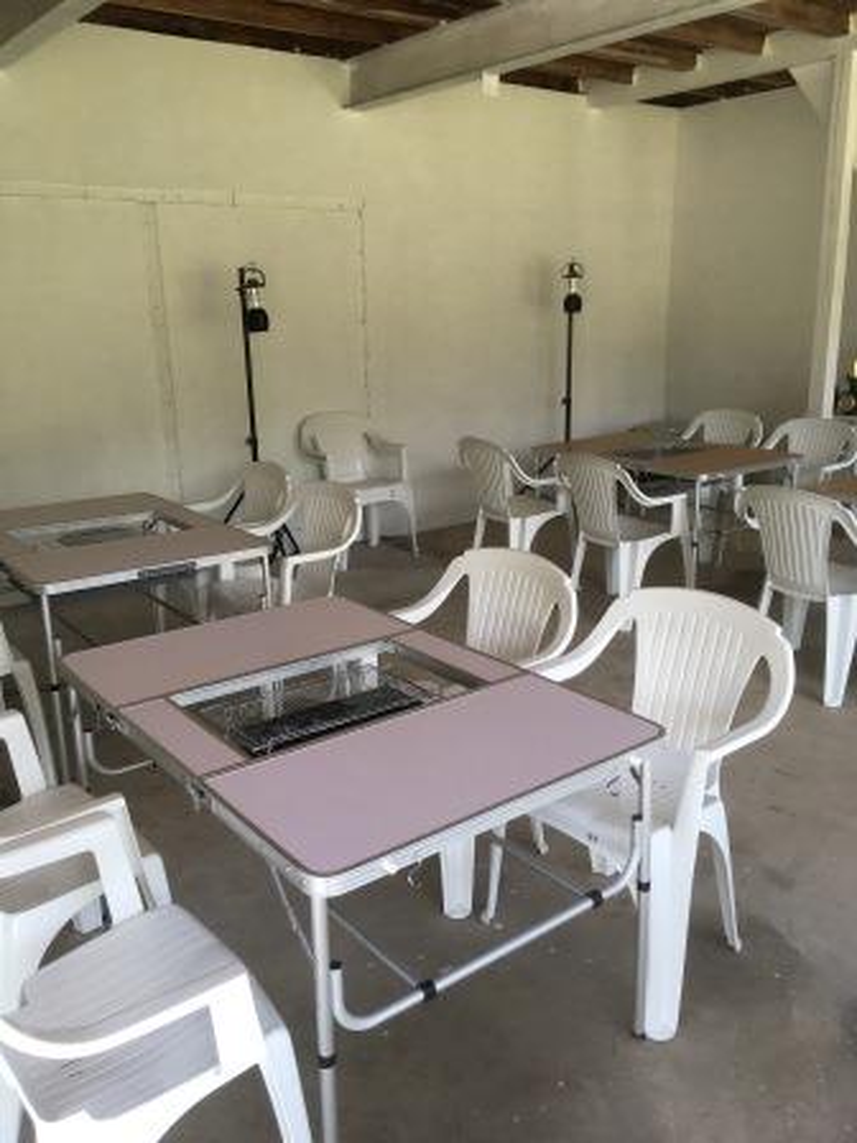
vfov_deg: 61.7
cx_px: 428
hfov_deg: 48.2
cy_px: 572
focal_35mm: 29
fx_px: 957
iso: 40
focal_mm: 4.15
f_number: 2.2
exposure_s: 1/120
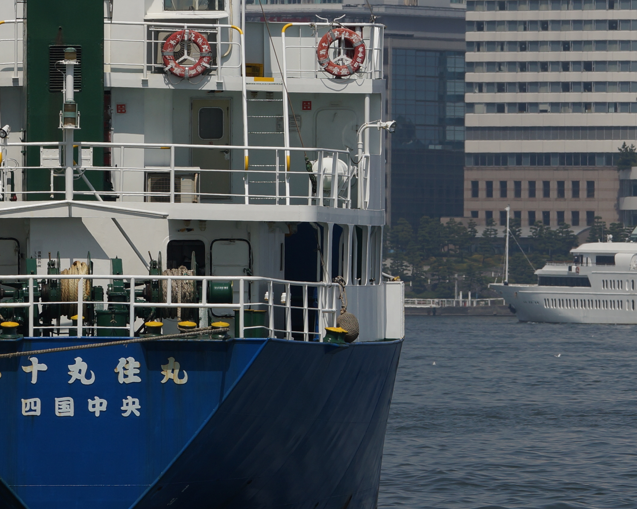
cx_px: 456
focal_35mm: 555
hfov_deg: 3.5
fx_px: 10461
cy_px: 131
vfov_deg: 2.8
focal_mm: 210
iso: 100
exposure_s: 1/500
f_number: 8
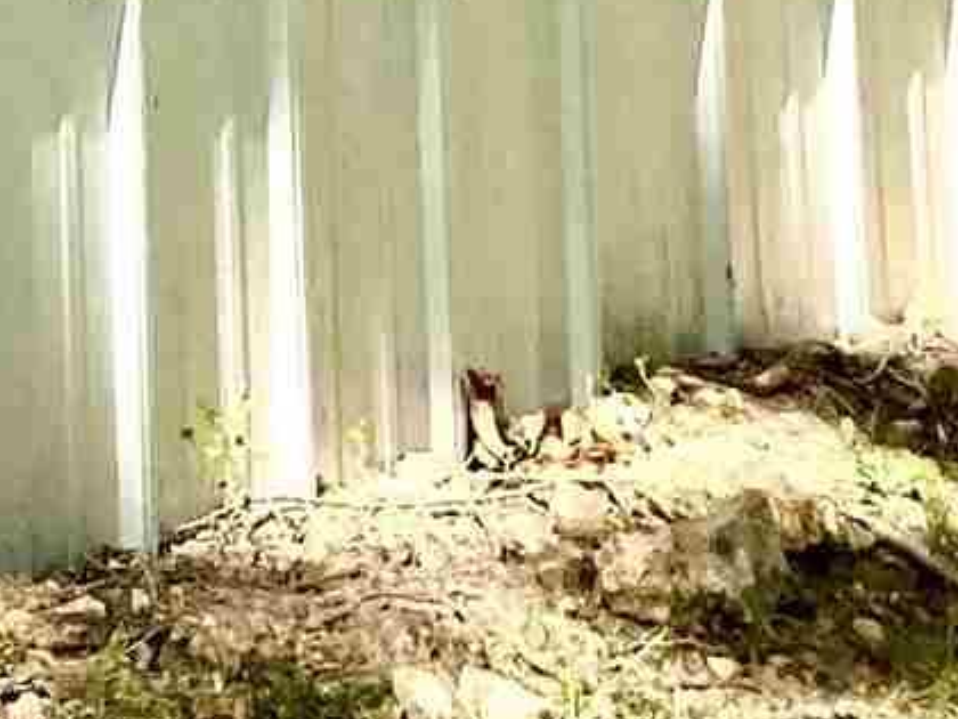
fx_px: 5673
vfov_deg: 6.6
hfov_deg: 8.7
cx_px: -1410
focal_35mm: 205
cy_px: -1456
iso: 20
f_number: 1.8
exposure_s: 1/1312
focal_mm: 3.99
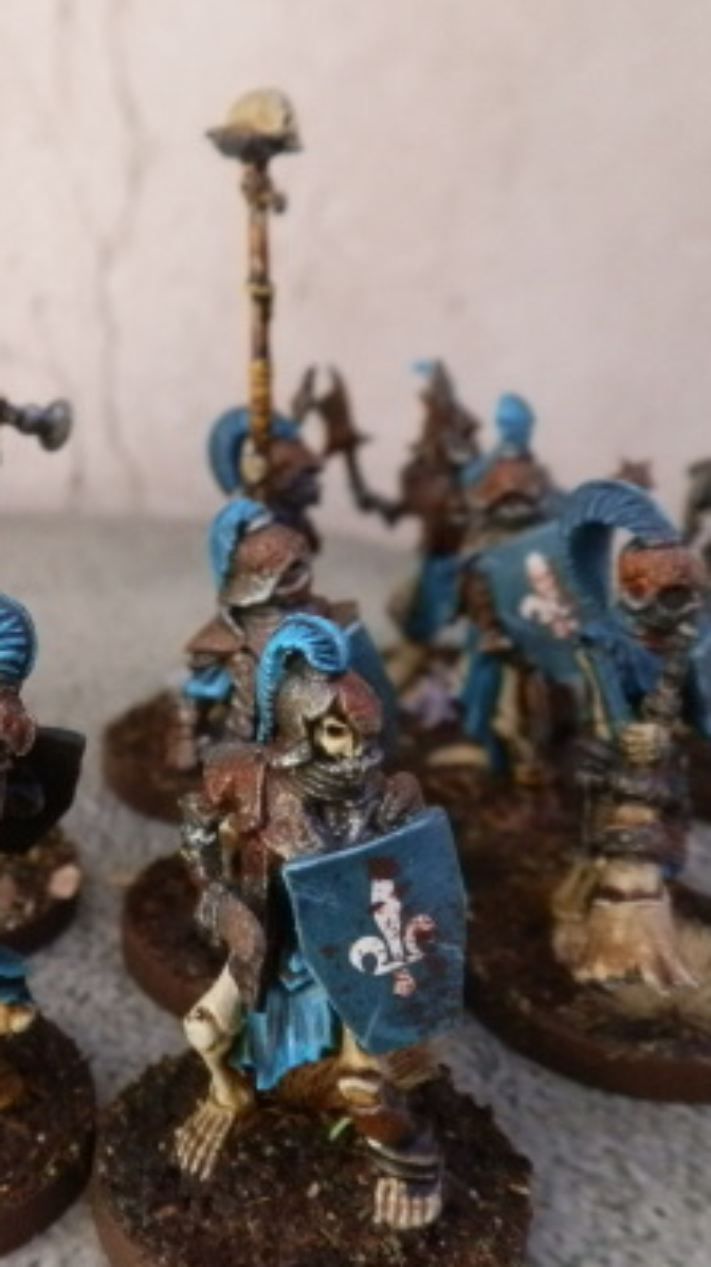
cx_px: 51
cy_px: 635
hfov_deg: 27.7
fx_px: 1376
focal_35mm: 41
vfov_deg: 49.4
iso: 400
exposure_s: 1/100
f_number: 3.1
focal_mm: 5
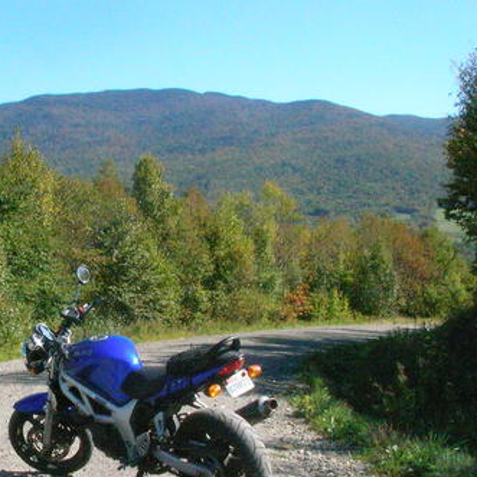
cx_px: 79
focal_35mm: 65
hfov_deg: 25.9
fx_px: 1013
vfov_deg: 26.5
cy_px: 249
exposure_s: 1/1078
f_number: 5.6
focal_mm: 6.3
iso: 400
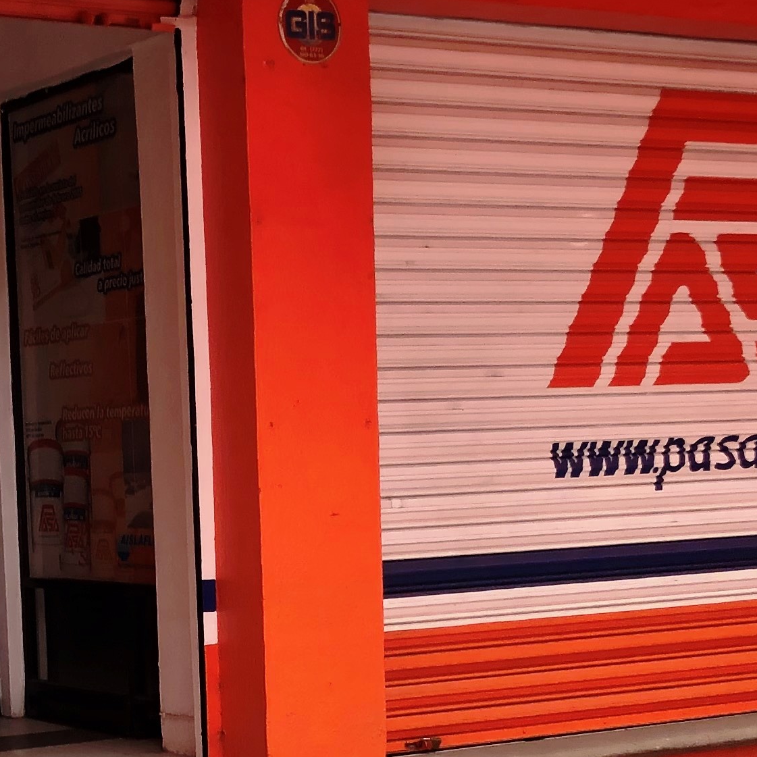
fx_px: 2202
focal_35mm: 89
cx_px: 253
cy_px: 667
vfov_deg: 19.2
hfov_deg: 19.4
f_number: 1.8
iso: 20
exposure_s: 1/371
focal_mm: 3.99
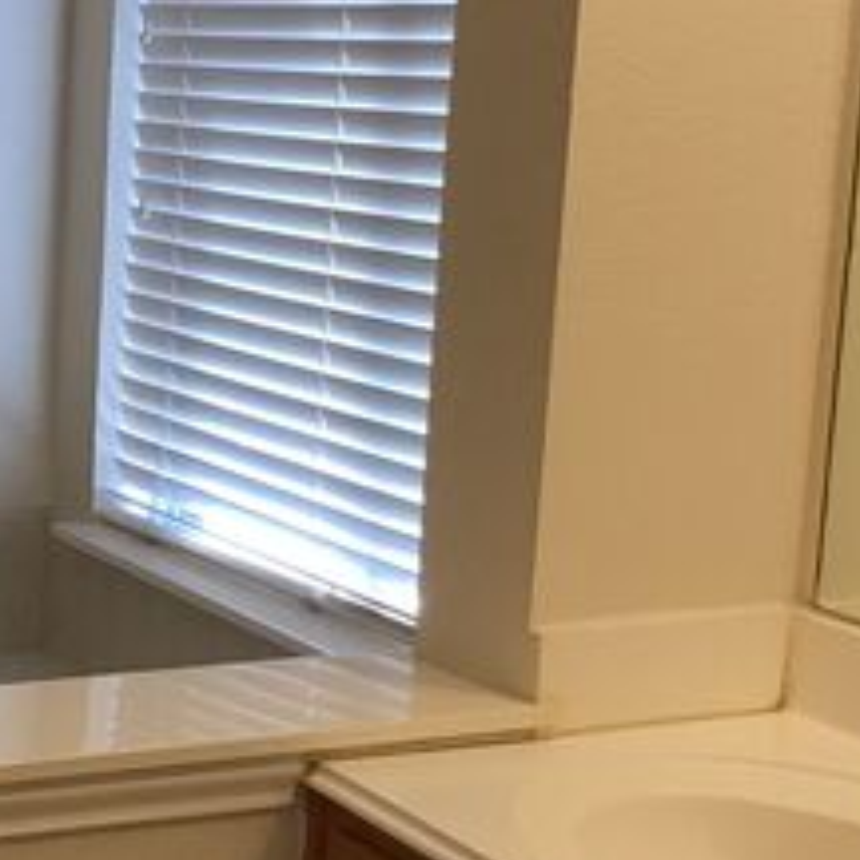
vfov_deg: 21.4
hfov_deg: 20.7
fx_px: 2277
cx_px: 12
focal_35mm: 81
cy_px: 402
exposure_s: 1/30
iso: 32
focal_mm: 3.3
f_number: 2.4
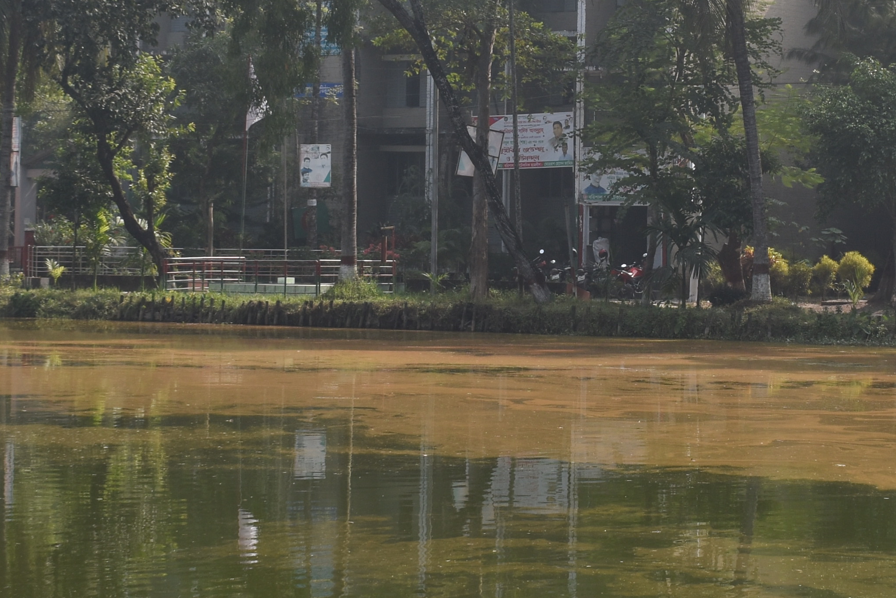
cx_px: 772
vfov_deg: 10.4
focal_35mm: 132
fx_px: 3286
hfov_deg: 15.4
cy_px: 133
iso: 100
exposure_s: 1/250
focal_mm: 30
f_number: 8
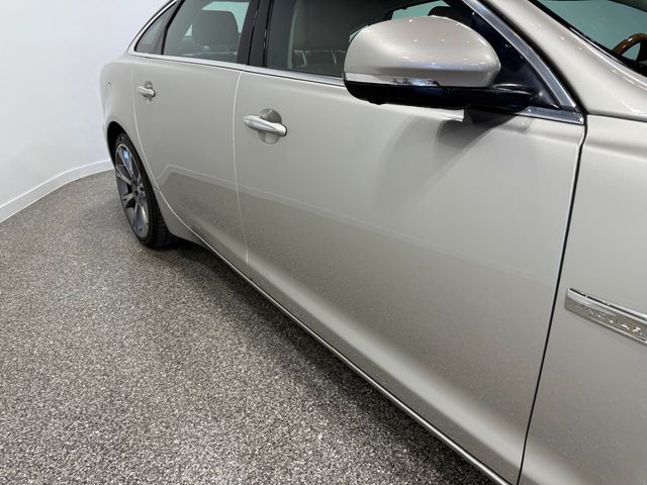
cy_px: 242
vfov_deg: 56.8
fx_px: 449
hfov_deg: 71.6
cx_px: 324
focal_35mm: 24
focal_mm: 6.76
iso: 64
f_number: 1.78
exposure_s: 1/236
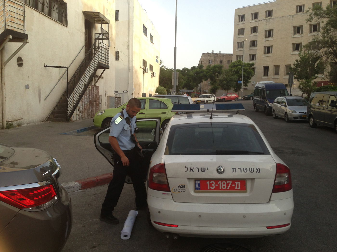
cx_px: 168
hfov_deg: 55.4
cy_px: 126
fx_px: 321
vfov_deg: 42.9
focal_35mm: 33
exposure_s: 1/493
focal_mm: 4.13
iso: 64
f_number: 2.4
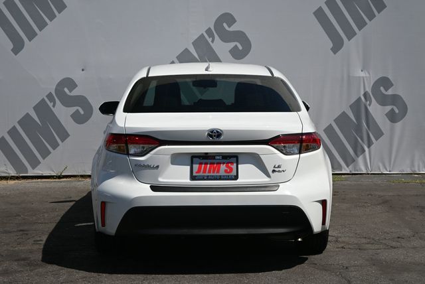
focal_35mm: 69
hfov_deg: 29.2
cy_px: 142
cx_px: 212
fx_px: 815
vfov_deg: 19.8
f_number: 7.1
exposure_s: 1/400
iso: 100
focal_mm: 46
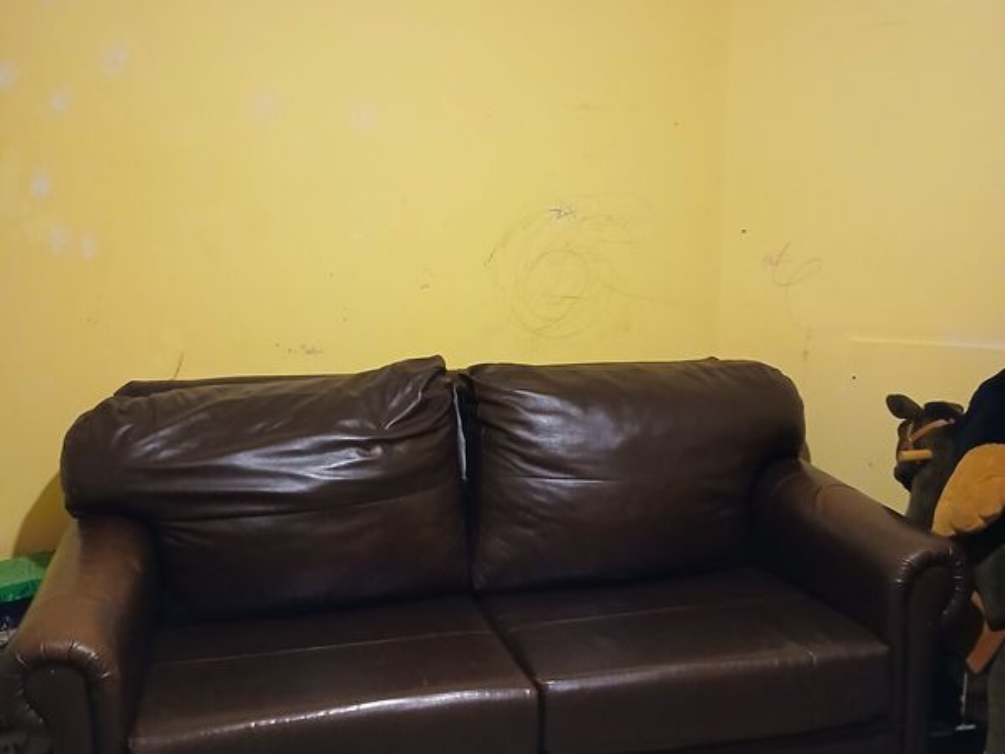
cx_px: 502
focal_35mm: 26
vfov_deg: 53.1
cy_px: 377
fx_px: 755
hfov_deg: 67.3
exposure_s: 1/20
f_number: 1.8
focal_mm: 3.98
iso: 500
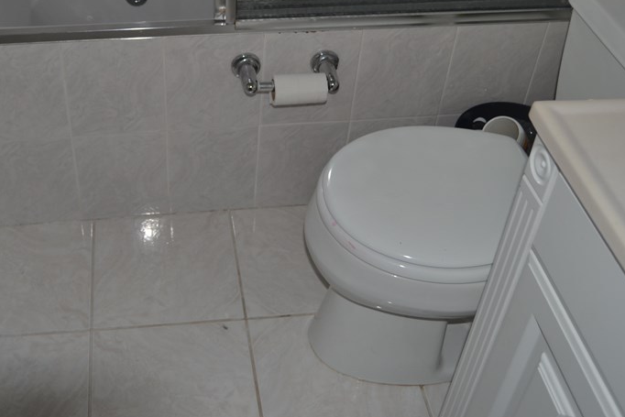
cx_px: 218
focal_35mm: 43
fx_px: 747
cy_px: 103
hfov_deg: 44.9
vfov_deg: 30.7
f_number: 3.5
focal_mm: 18
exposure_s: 1/60
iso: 100
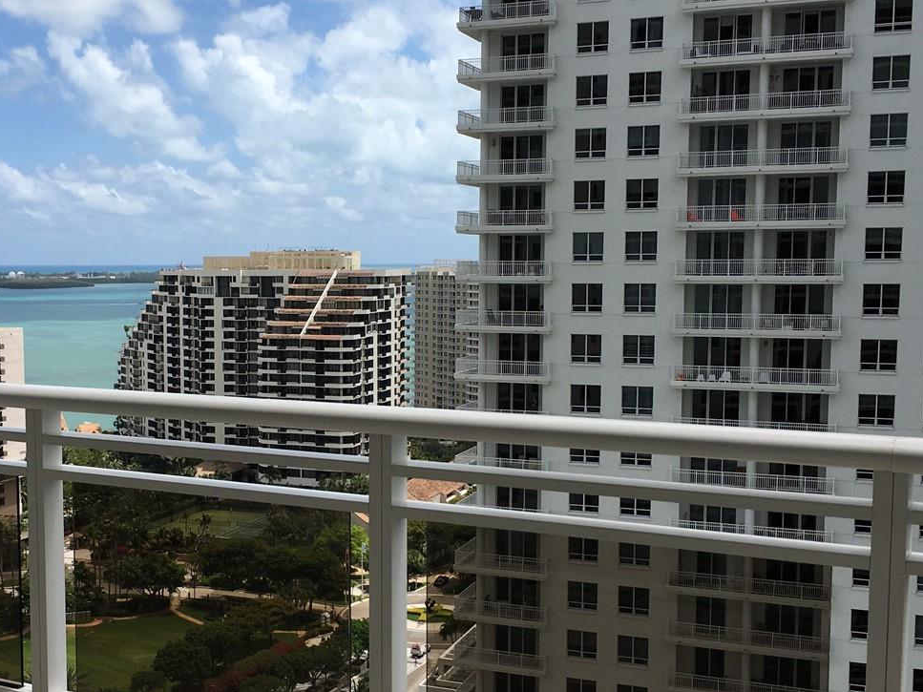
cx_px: 316
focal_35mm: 48
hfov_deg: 39.2
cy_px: 404
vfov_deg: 30.2
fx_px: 1280
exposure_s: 1/2331
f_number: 2.2
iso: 25
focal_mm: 4.15
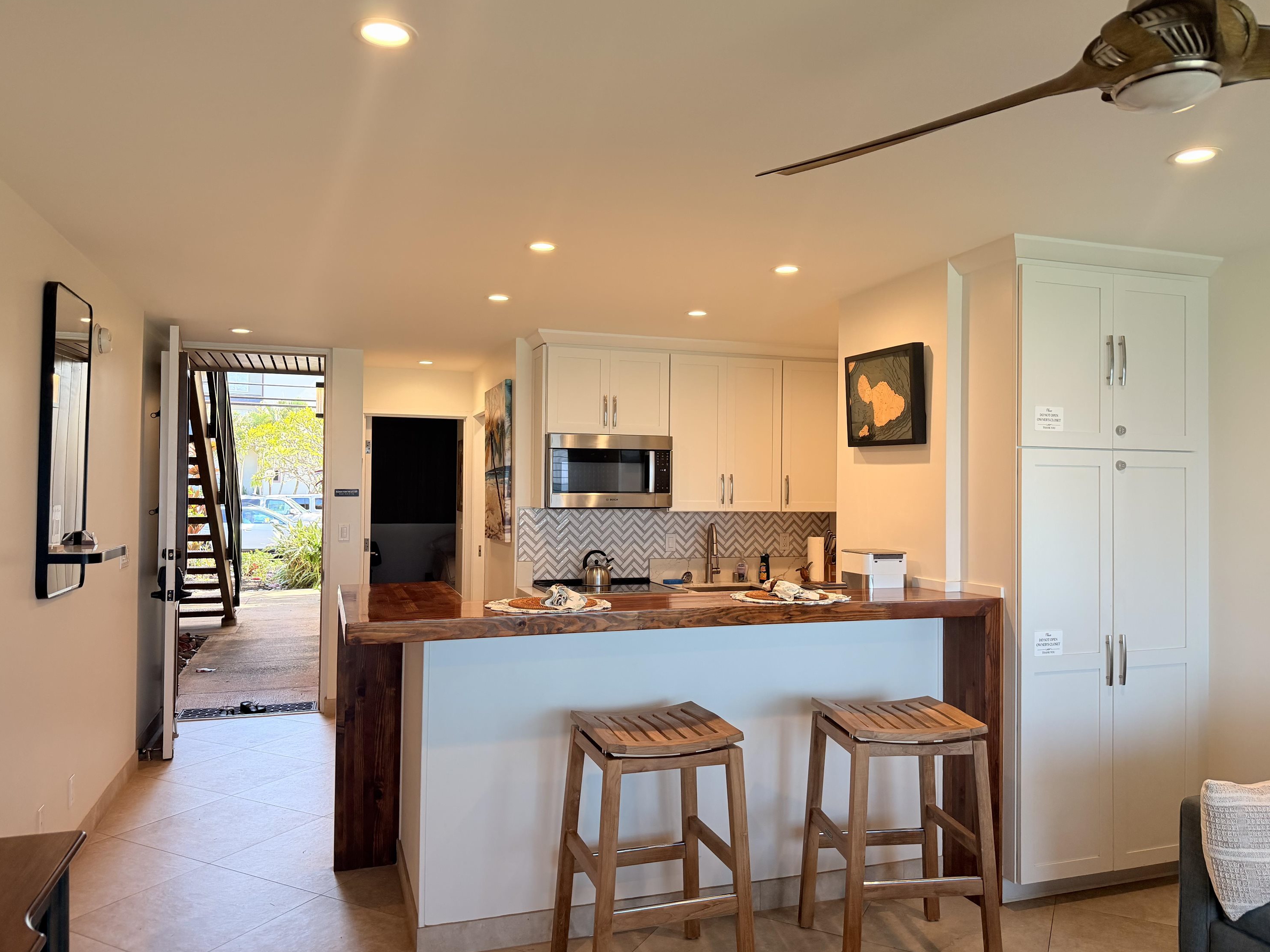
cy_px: 465
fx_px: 917
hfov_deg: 69.4
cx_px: 632
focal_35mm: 25
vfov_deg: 54.9
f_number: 1.78
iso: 160
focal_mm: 6.76
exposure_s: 1/193
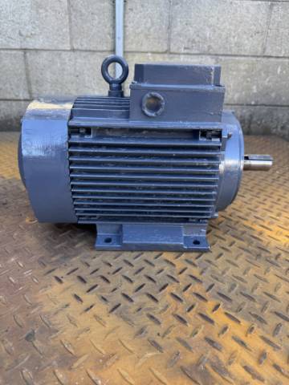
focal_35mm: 24
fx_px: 267
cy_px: 192
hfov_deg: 56.8
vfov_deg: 71.6
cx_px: 144
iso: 64
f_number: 1.78
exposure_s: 1/121
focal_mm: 6.76
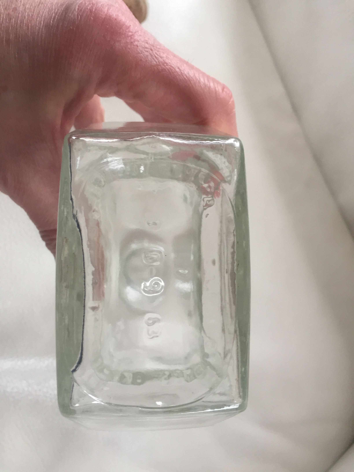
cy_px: 236
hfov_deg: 48.2
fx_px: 395
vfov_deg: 61.7
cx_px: 177
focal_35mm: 29
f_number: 2.2
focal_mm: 4.15
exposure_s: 1/33
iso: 100
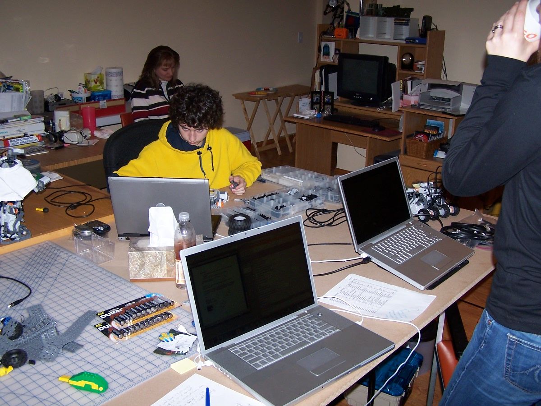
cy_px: 203
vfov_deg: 37.7
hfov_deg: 49.0
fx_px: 594
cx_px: 270
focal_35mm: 38
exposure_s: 1/60
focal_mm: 6.3
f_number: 2.8
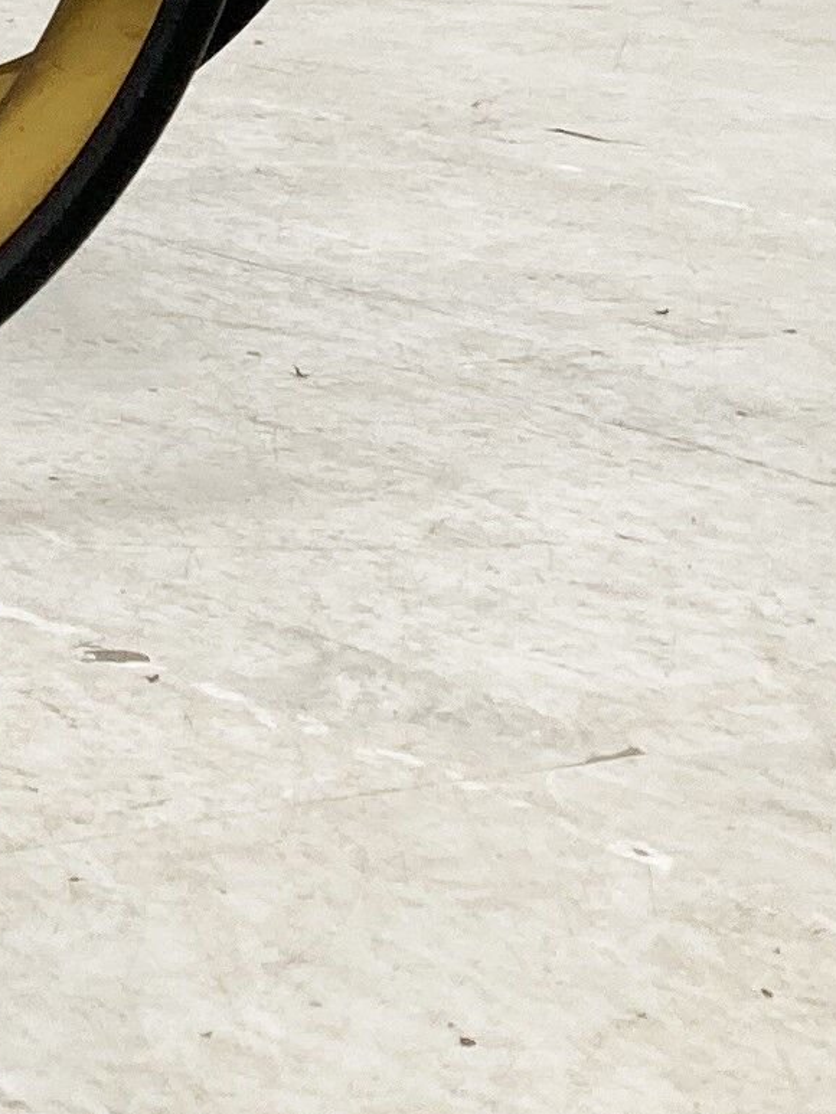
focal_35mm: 146
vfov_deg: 12.5
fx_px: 4700
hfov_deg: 9.2
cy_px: -767
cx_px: -1152
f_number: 1.8
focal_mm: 3.99
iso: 32
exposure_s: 1/100
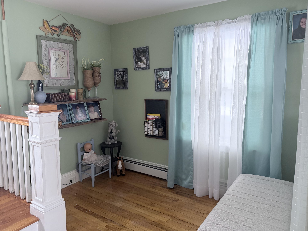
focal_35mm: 25
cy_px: 112
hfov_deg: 69.4
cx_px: 152
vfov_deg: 54.9
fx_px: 222
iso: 200
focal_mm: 6.76
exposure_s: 1/121
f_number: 1.78
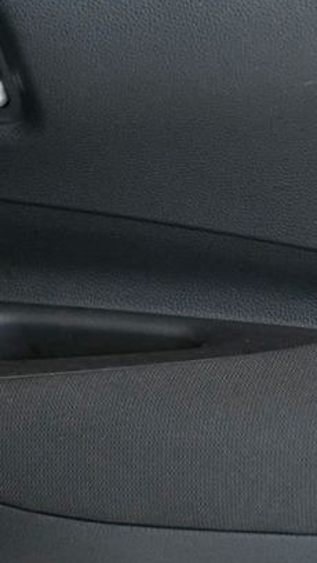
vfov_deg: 11.7
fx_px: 2745
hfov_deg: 6.6
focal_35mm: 184
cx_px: 198
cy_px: 302
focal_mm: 70
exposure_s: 1/400
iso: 2500
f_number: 3.5
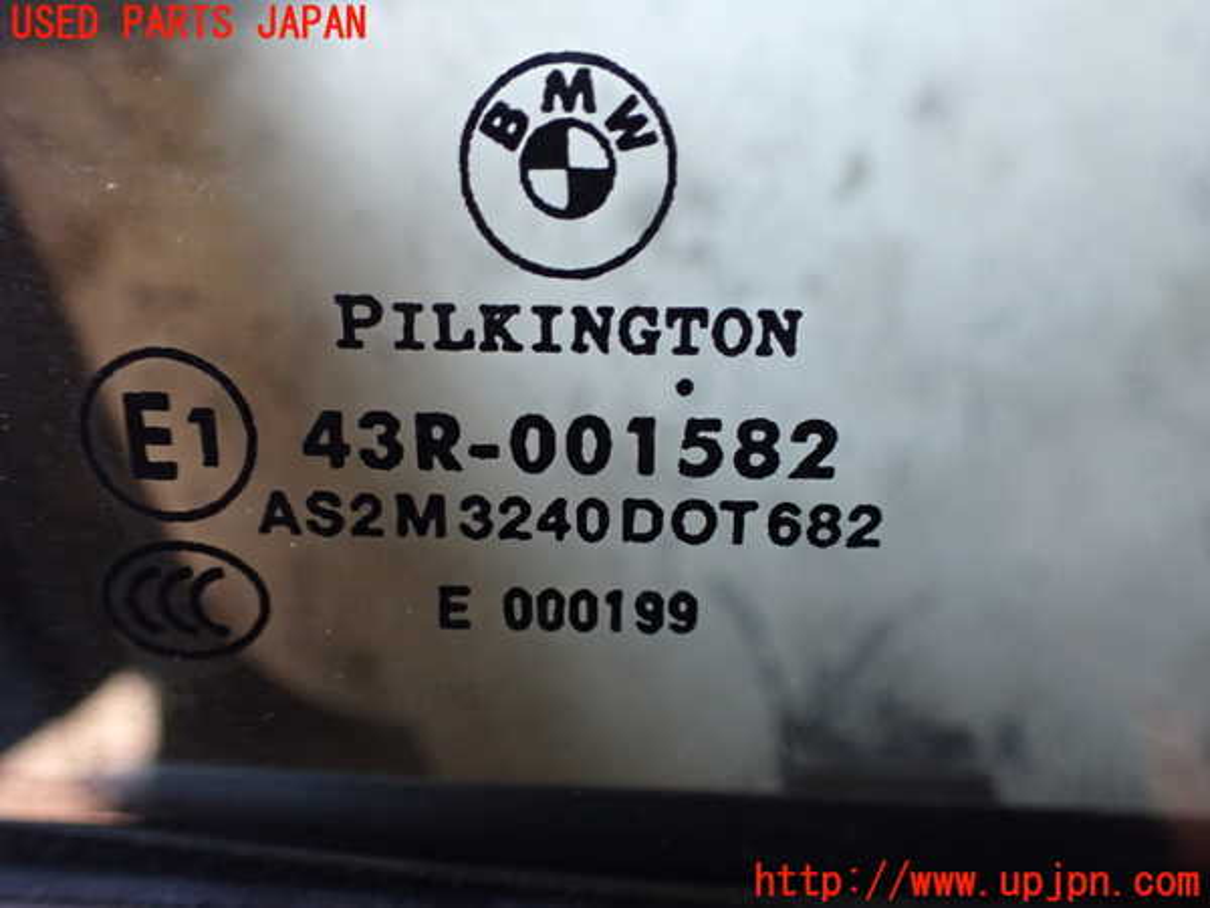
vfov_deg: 46.8
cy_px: 454
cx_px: 605
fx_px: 1049
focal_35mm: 30
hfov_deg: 60.0
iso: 400
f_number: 2.3
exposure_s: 1/125
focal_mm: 5.4
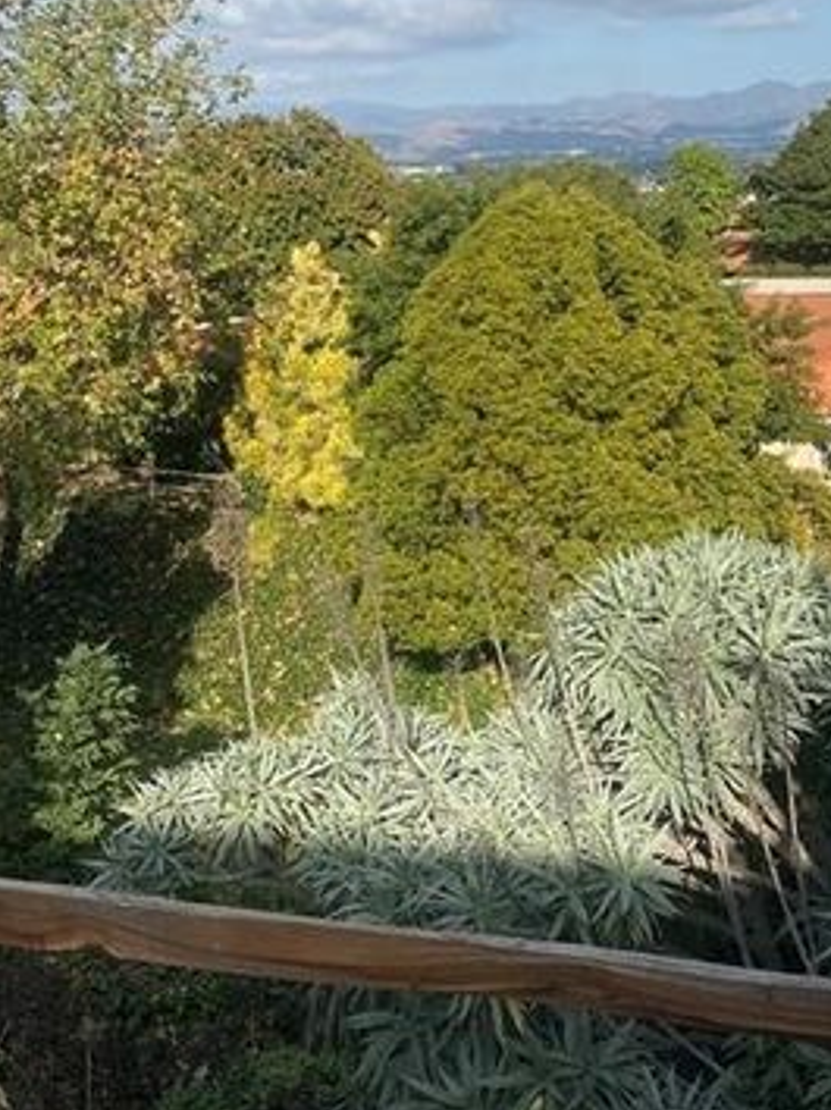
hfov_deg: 29.4
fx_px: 1570
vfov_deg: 36.7
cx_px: 276
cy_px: 130
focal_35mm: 49
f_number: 1.8
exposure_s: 1/2967
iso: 32
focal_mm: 4.25
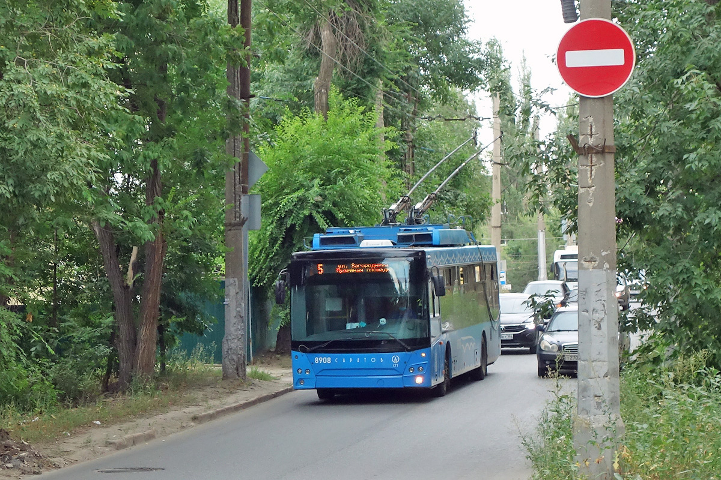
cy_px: 240
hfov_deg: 28.1
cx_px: 360
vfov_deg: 18.9
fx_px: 1442
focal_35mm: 72
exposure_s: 1/500
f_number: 4
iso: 500
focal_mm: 26.89
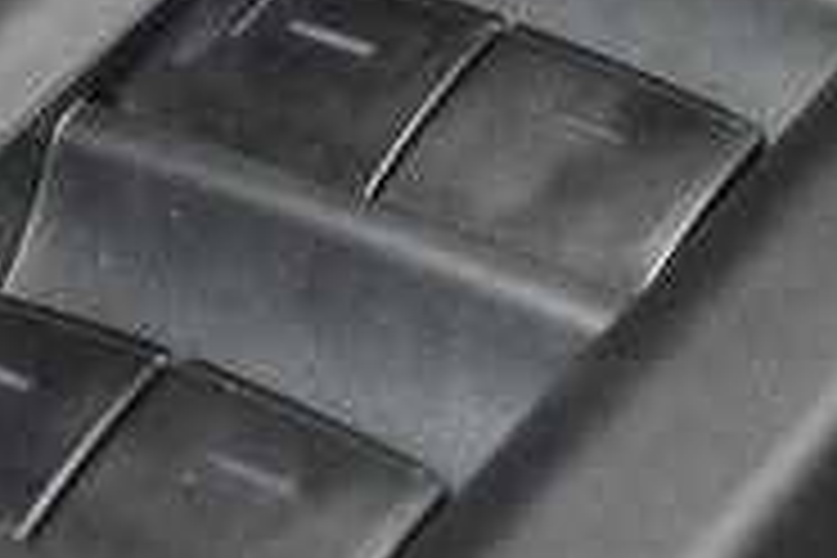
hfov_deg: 5.7
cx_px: 495
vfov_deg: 3.8
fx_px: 8416
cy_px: 169
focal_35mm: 362
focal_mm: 70
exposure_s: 1/50
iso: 3200
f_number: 4.5
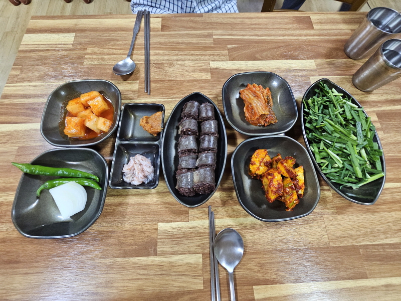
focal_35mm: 13
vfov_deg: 89.9
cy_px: 150
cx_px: 200
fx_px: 151
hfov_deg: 106.2
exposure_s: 1/60
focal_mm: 2.2
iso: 400
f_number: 2.2
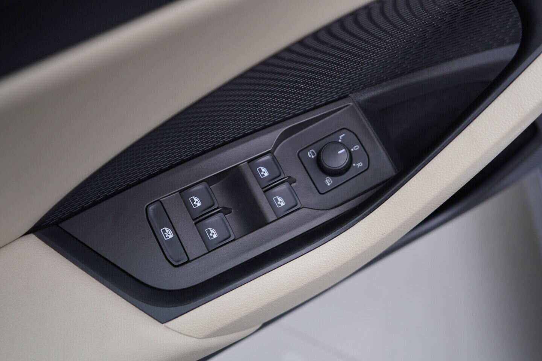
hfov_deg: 53.1
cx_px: 271
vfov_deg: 36.9
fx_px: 542
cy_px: 180
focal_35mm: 36
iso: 125
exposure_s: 1/40
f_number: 3.2
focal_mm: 24
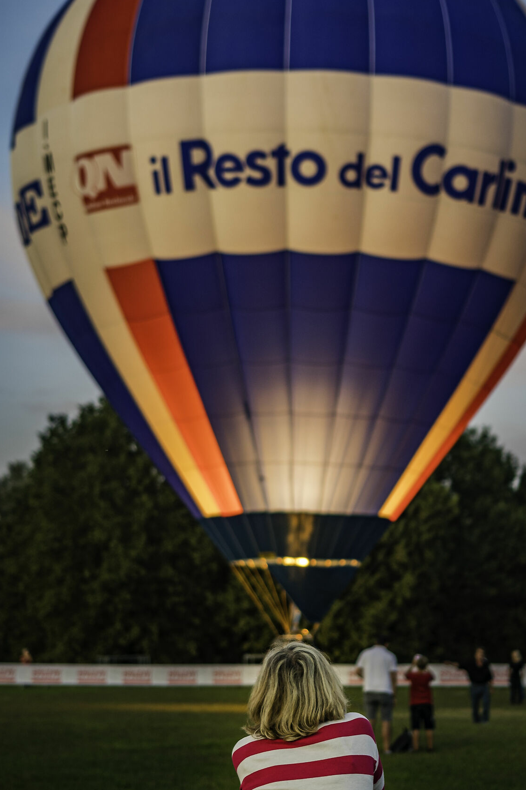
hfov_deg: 18.4
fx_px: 1622
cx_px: 309
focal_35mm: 74
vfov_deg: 27.3
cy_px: 448
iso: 125
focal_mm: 35
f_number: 1.8
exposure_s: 1/125
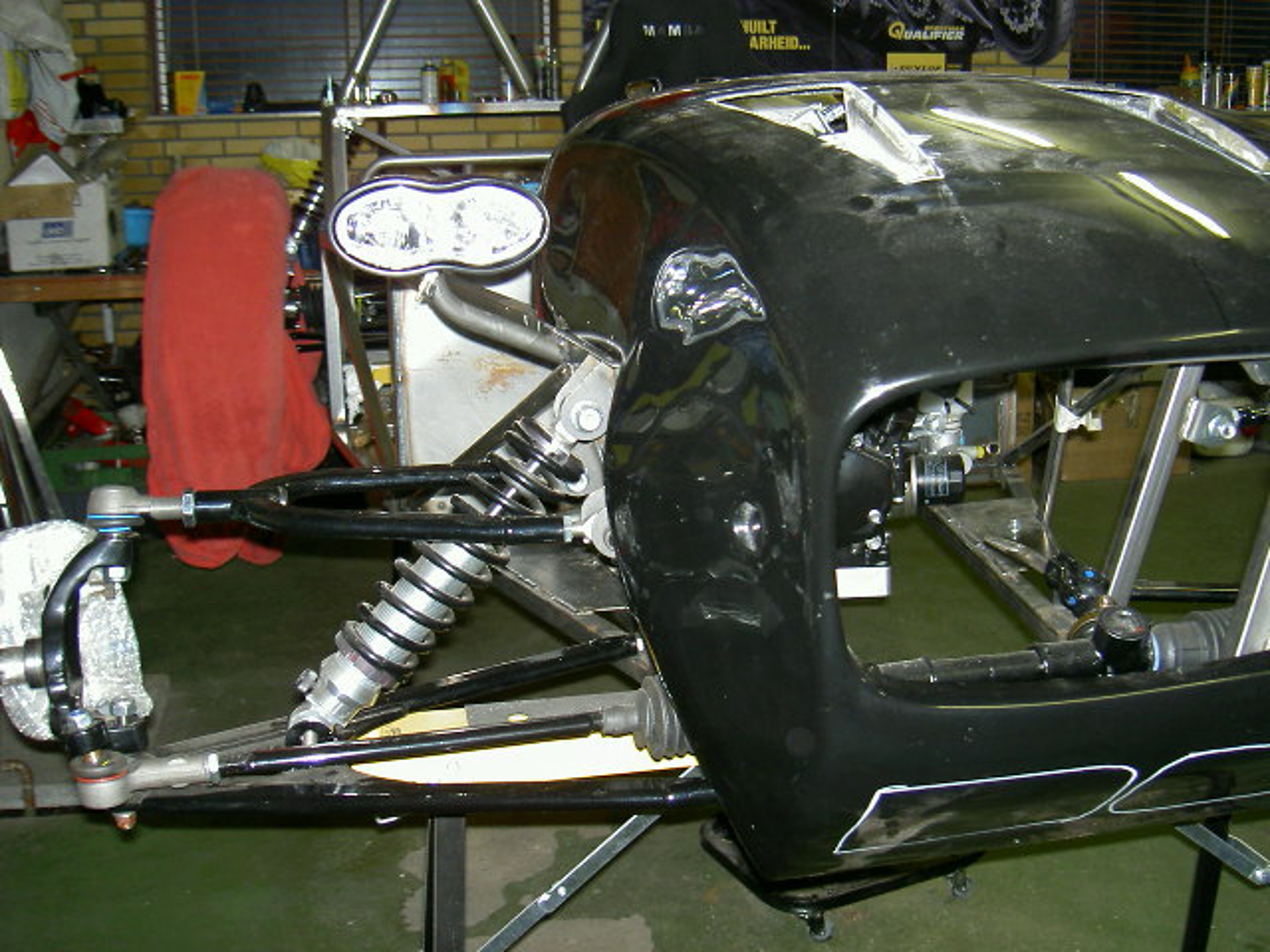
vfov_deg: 36.8
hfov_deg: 47.9
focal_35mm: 39
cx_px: 635
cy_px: 476
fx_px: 1431
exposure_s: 1/59.5
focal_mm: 8
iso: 100
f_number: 2.8
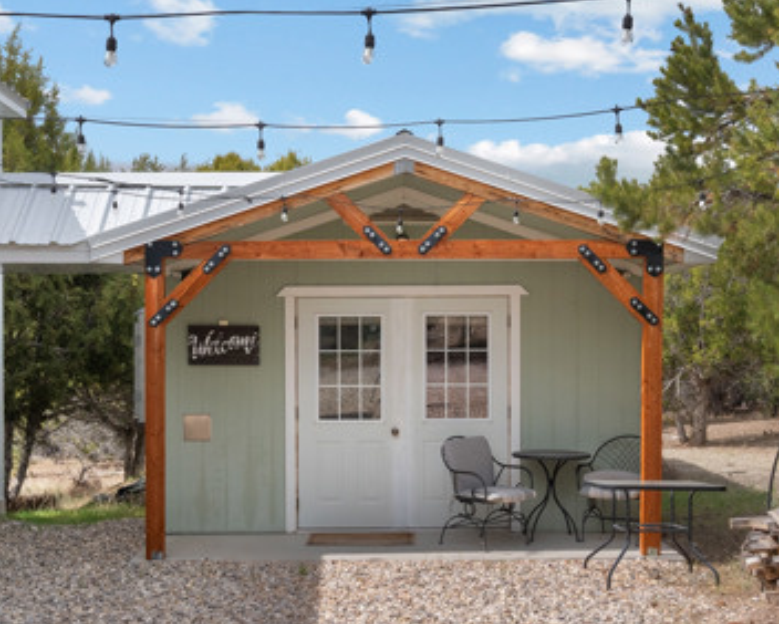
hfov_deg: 38.8
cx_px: 396
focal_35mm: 48
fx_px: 1107
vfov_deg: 31.5
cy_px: 331
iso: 800
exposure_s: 1/400
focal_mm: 30
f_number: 8
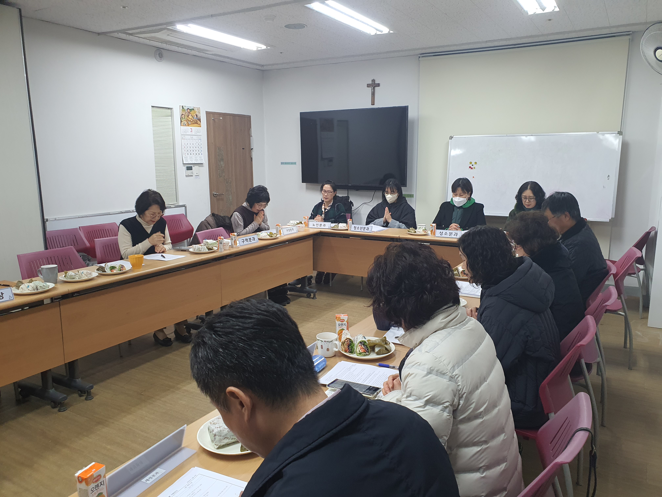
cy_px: 248
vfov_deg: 53.1
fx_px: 497
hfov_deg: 67.3
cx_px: 331
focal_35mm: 26
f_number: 2.4
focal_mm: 4.3
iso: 200
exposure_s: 1/60
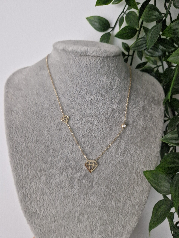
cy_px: 119
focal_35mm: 23
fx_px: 159
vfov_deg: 73.9
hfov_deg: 58.9
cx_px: 90
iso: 100
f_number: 1.8
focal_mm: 5.4
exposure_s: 1/100
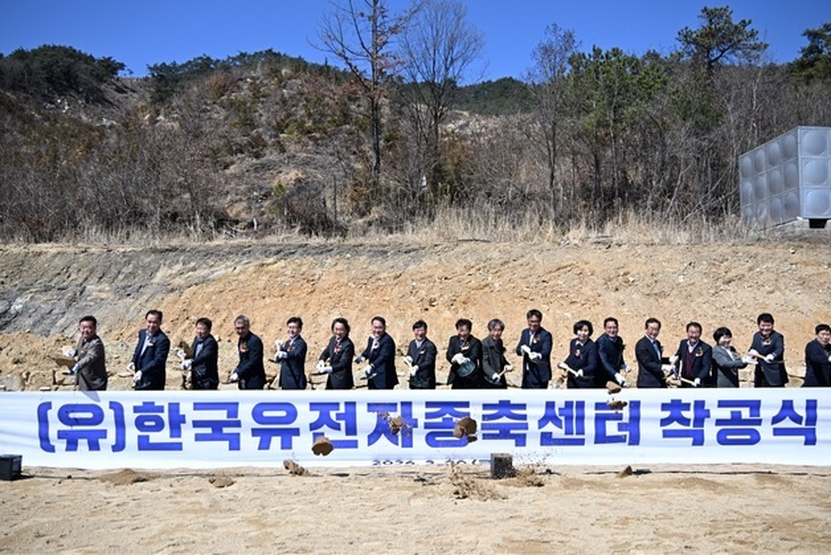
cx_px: 416
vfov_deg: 39.4
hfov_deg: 56.5
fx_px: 773
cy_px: 278
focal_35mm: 34
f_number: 4.5
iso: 64
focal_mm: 33.5
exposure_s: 1/500
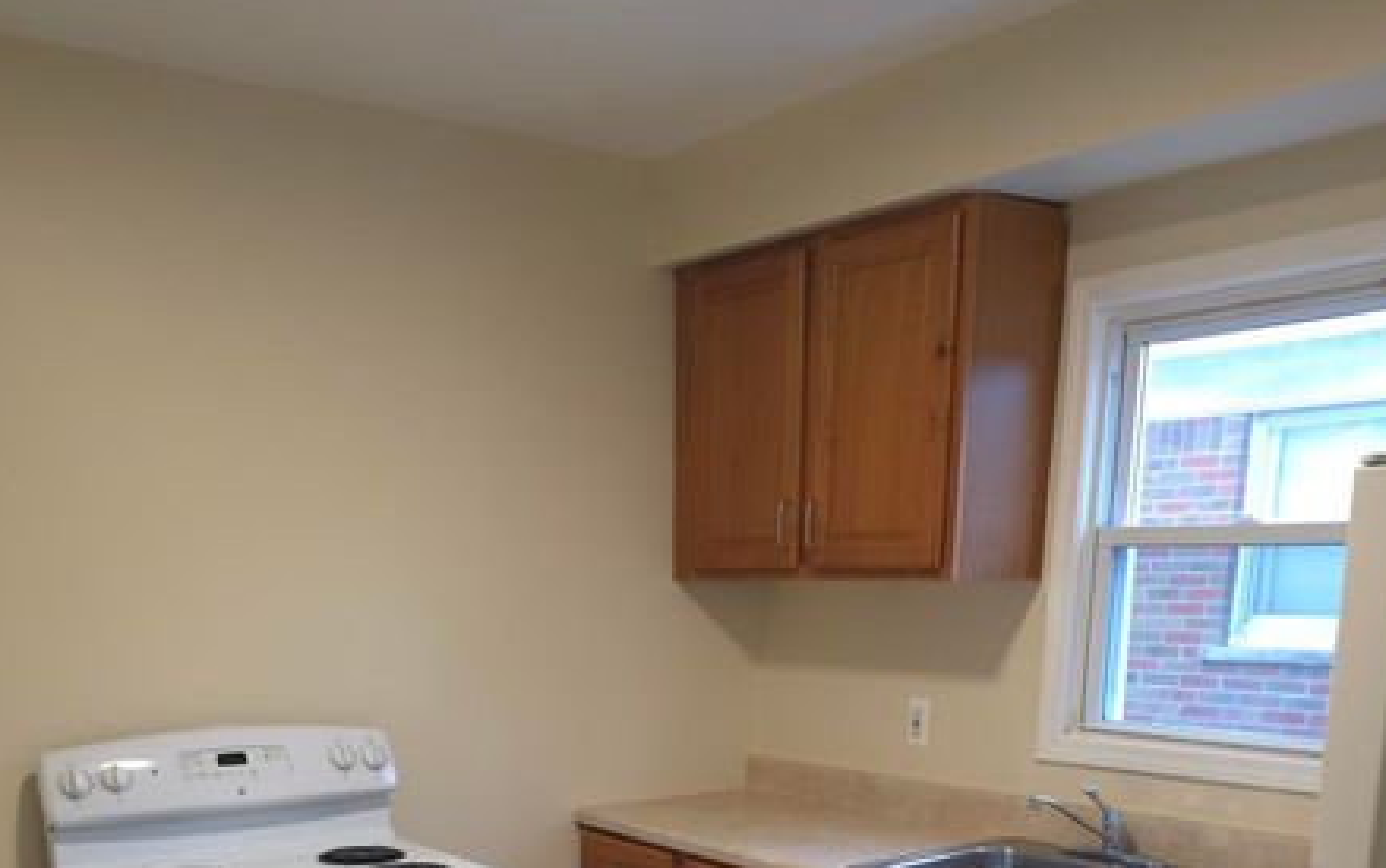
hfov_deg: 52.7
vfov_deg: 31.3
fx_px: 1398
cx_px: 654
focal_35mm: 37
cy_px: 914
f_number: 1.7
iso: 250
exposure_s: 1/60
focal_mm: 6.3
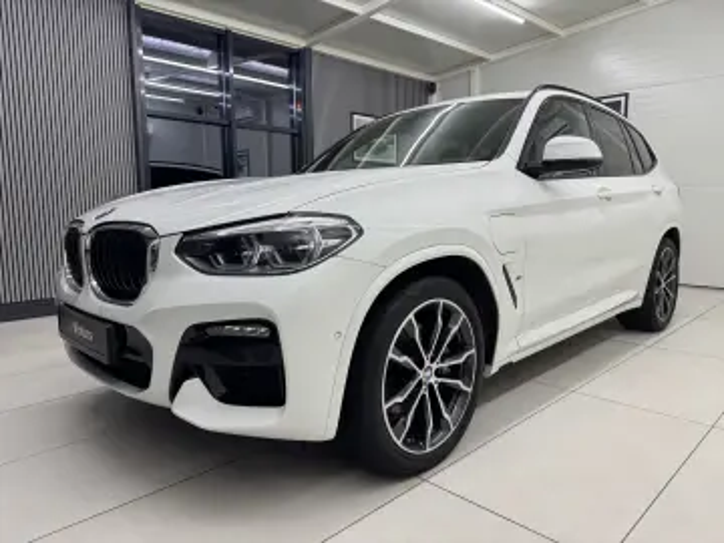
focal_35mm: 24
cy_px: 272
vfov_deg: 56.8
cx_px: 362
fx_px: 502
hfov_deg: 71.6
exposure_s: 1/100
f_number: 1.78
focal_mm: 6.76
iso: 160
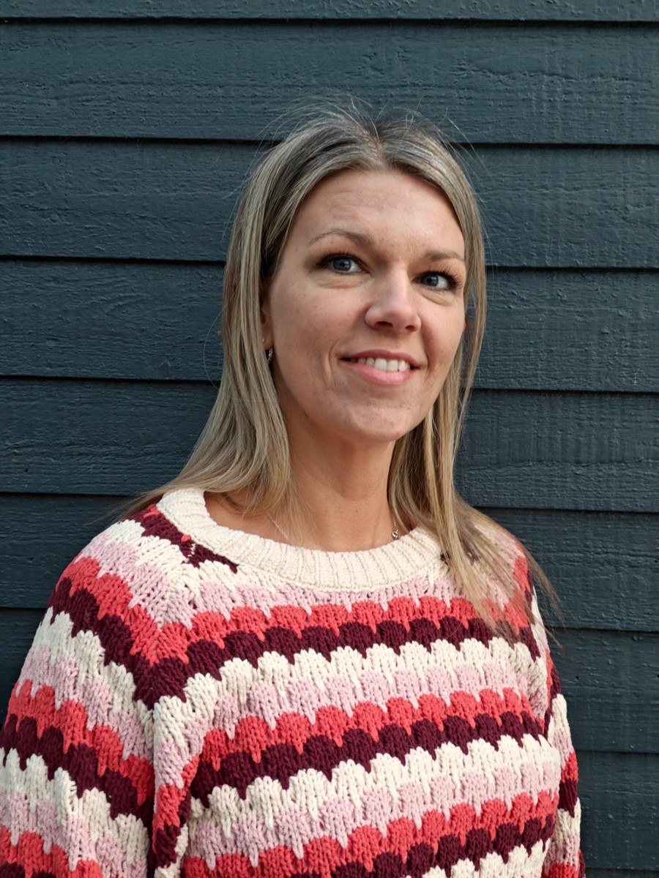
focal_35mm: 48
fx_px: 1218
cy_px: 439
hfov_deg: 30.3
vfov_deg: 39.7
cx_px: 330
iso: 800
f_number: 2
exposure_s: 1/50
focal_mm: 7.1
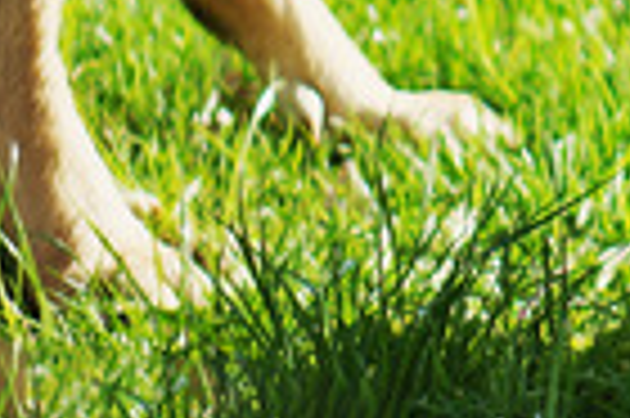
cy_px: -665
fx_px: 7289
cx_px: 1539
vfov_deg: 3.2
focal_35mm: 417
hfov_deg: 4.8
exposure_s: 1/800
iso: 100
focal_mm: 50
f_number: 2.5
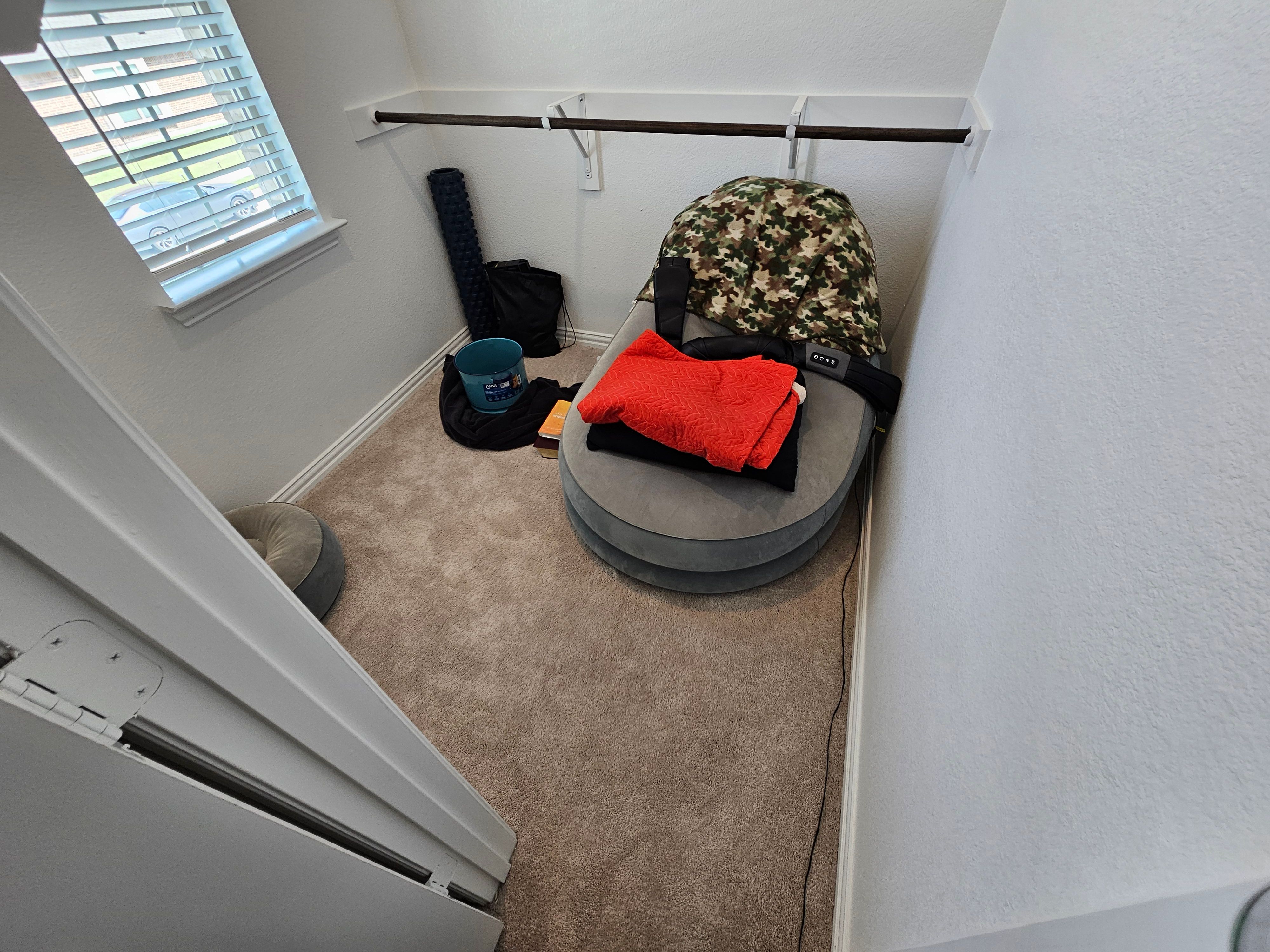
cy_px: 476
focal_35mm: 13
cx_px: 635
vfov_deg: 89.9
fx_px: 477
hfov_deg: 106.2
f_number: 2.2
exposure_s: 1/60
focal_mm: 2.2
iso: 80
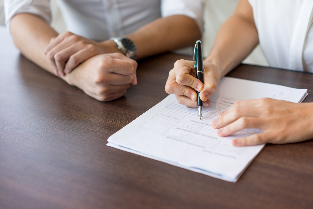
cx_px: 156
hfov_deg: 36.2
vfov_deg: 24.6
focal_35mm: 55
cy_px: 104
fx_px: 478
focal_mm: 55
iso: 200
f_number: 2.2
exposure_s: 1/320
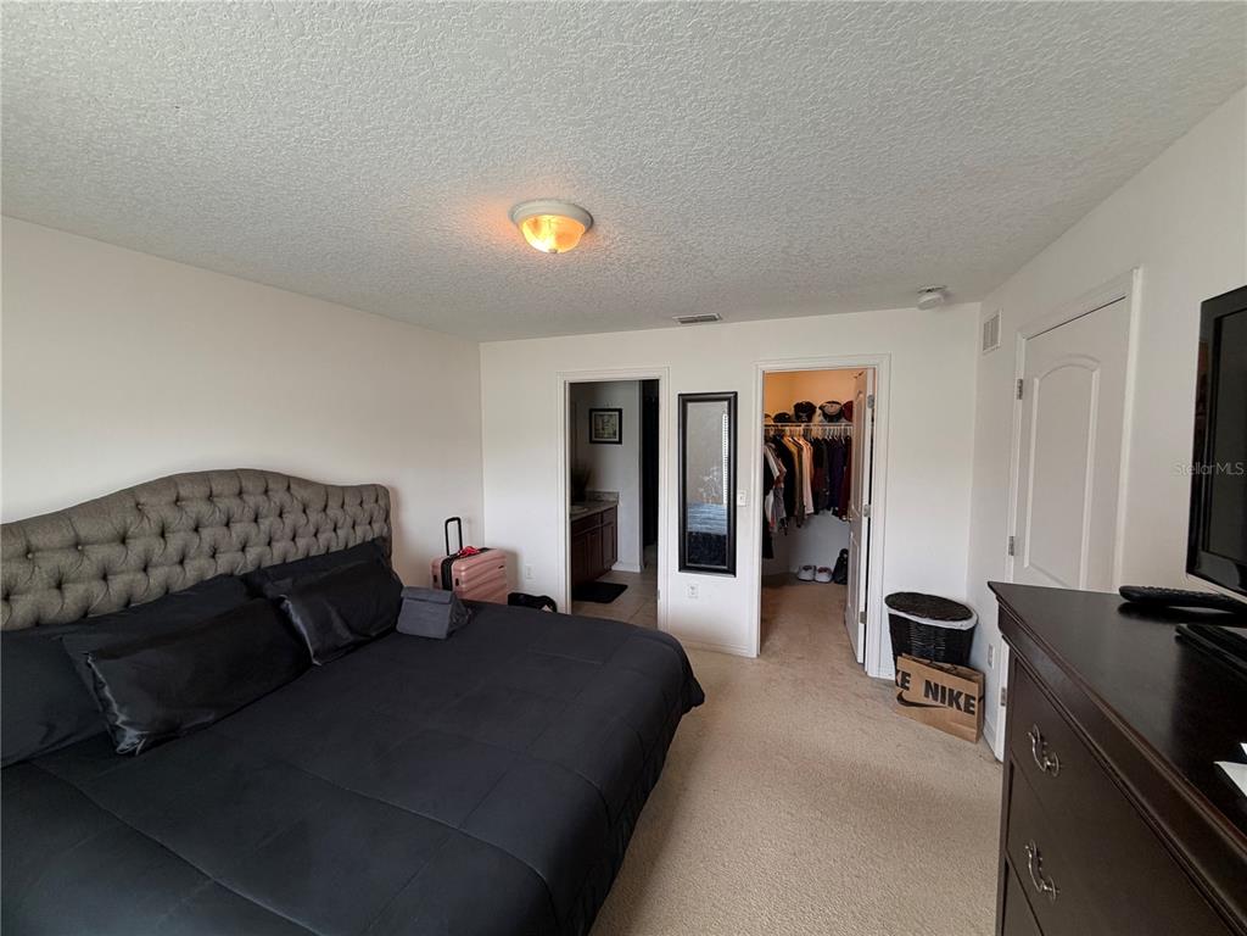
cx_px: 624
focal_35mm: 14
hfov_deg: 102.1
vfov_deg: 85.7
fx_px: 504
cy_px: 468
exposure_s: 1/60
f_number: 2.2
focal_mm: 2.22
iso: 160
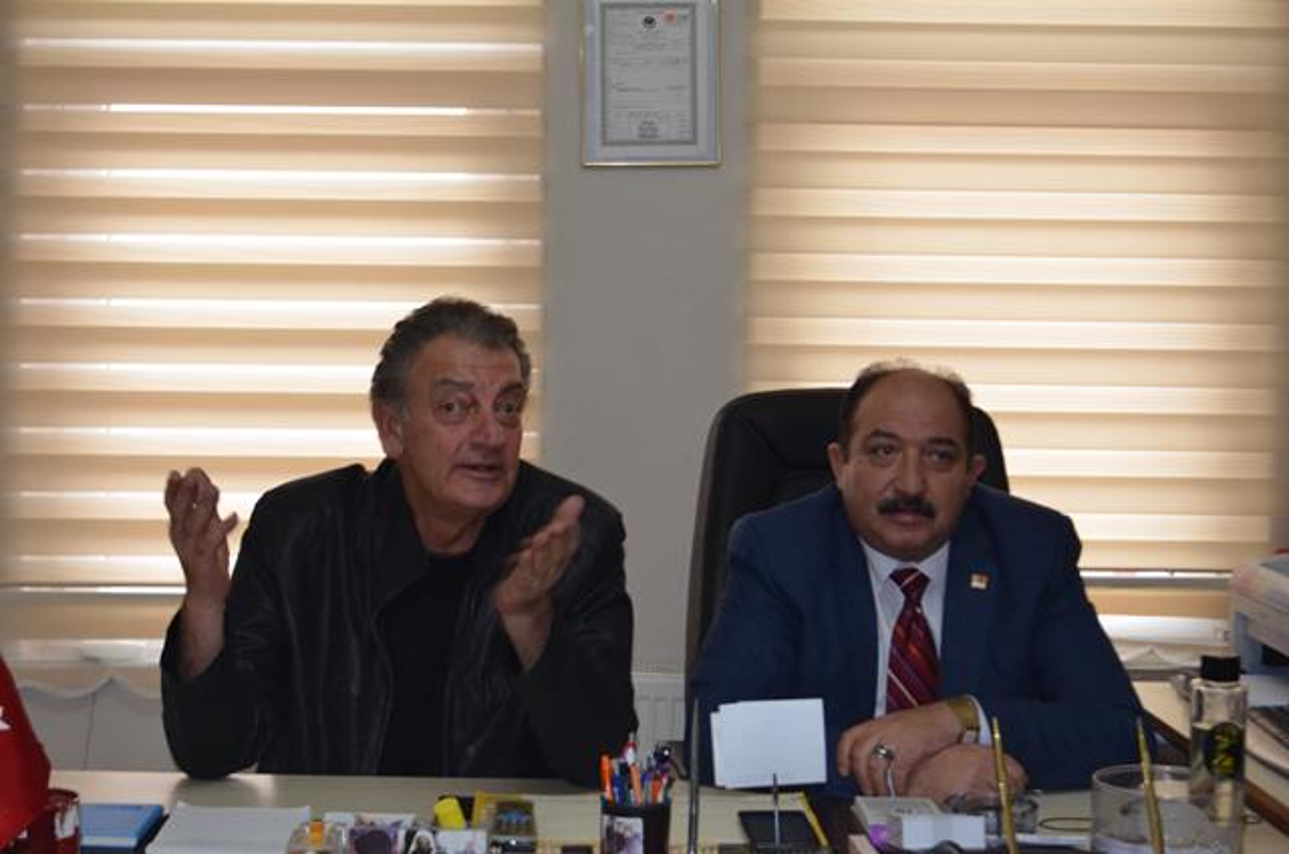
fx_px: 2144
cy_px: 427
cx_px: 644
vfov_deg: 22.5
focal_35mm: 60
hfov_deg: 33.5
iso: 1100
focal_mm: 40
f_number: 5.3
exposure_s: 1/60
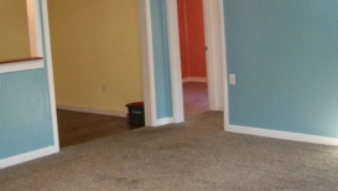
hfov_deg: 40.2
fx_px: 457
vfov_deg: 23.5
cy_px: 68
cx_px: 120
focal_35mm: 51
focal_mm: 5.7
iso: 160
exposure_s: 1/40
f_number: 2.9
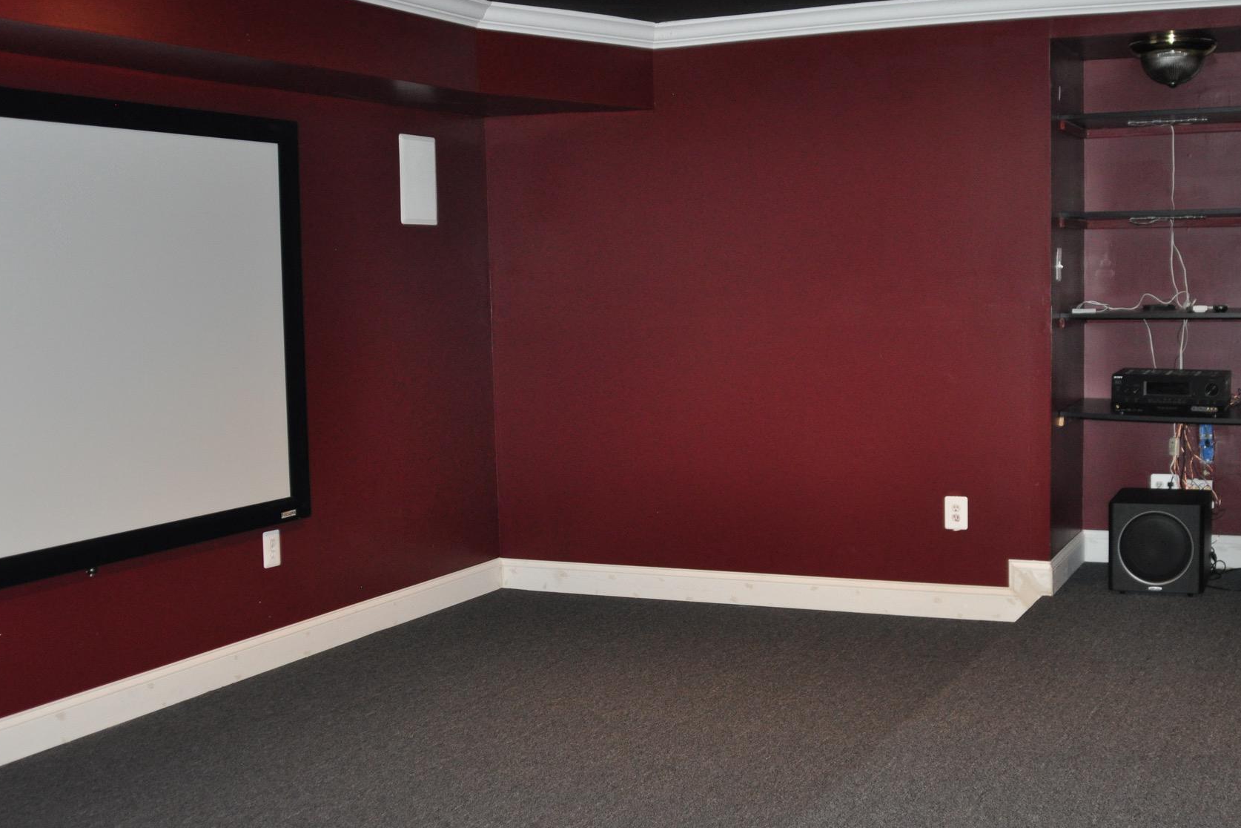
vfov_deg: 30.5
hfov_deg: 44.3
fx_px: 1517
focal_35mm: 44
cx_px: 736
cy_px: 442
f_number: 2.8
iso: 800
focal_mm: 24
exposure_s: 1/60
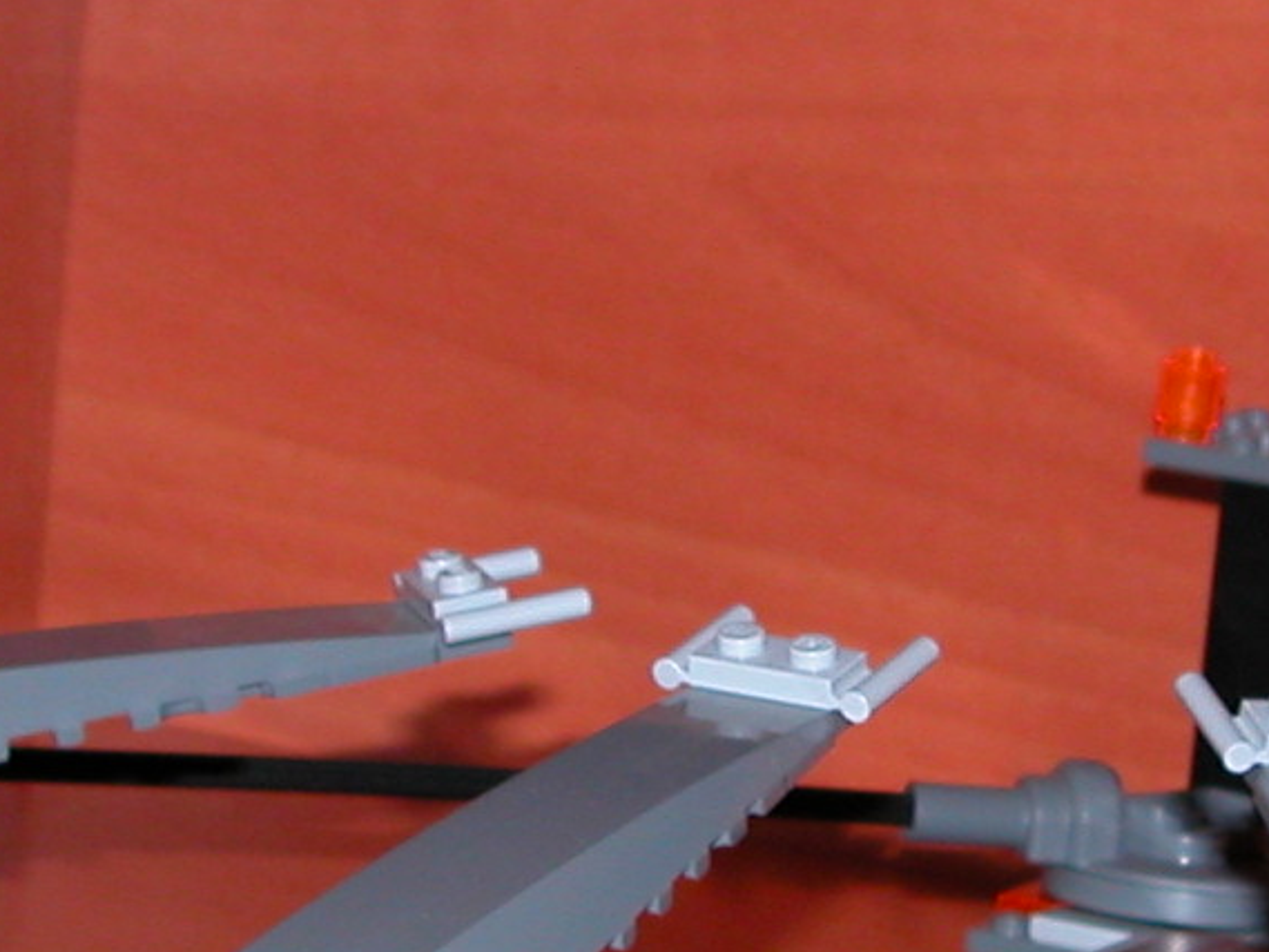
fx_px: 5610
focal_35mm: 153
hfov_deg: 12.9
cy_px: 551
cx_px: 897
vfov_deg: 9.7
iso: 100
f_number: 2.8
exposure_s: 1/60
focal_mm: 8.9
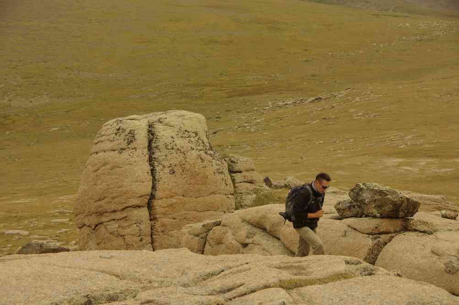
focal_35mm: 87
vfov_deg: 15.7
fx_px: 1108
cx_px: 230
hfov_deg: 23.4
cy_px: 152
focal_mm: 57.5
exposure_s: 1/180
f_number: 8
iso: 100
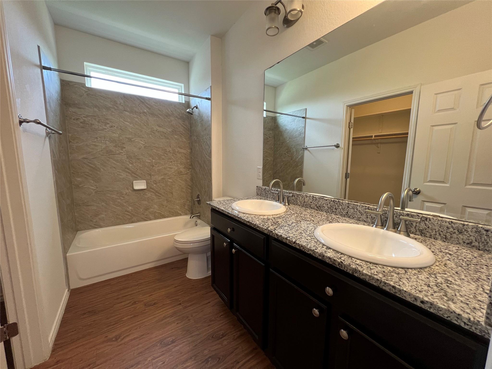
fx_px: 185
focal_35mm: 13
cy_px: 184
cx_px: 246
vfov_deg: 89.9
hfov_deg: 106.2
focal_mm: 1.57
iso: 160
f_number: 1.8
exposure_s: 1/60
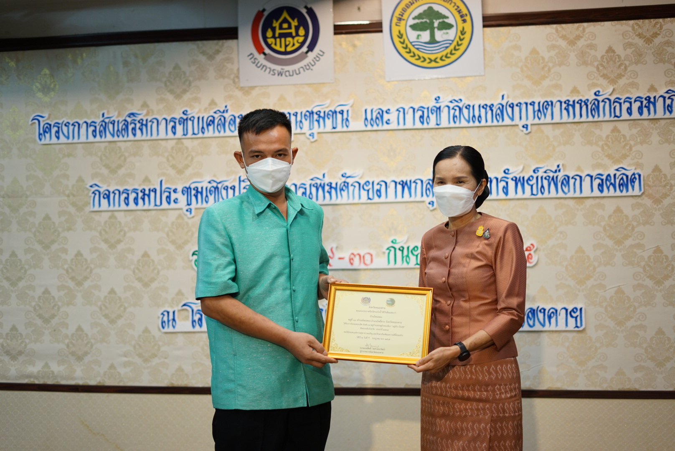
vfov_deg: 27.0
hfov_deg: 39.6
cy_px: 226
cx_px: 338
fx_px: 938
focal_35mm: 50
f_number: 1.8
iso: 400
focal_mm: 50
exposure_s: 1/125
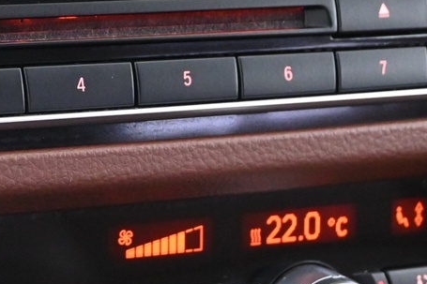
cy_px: 226
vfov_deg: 9.3
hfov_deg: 13.7
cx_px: -44
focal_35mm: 147
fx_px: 1742
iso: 3200
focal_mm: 27.5
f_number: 4.5
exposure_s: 1/8
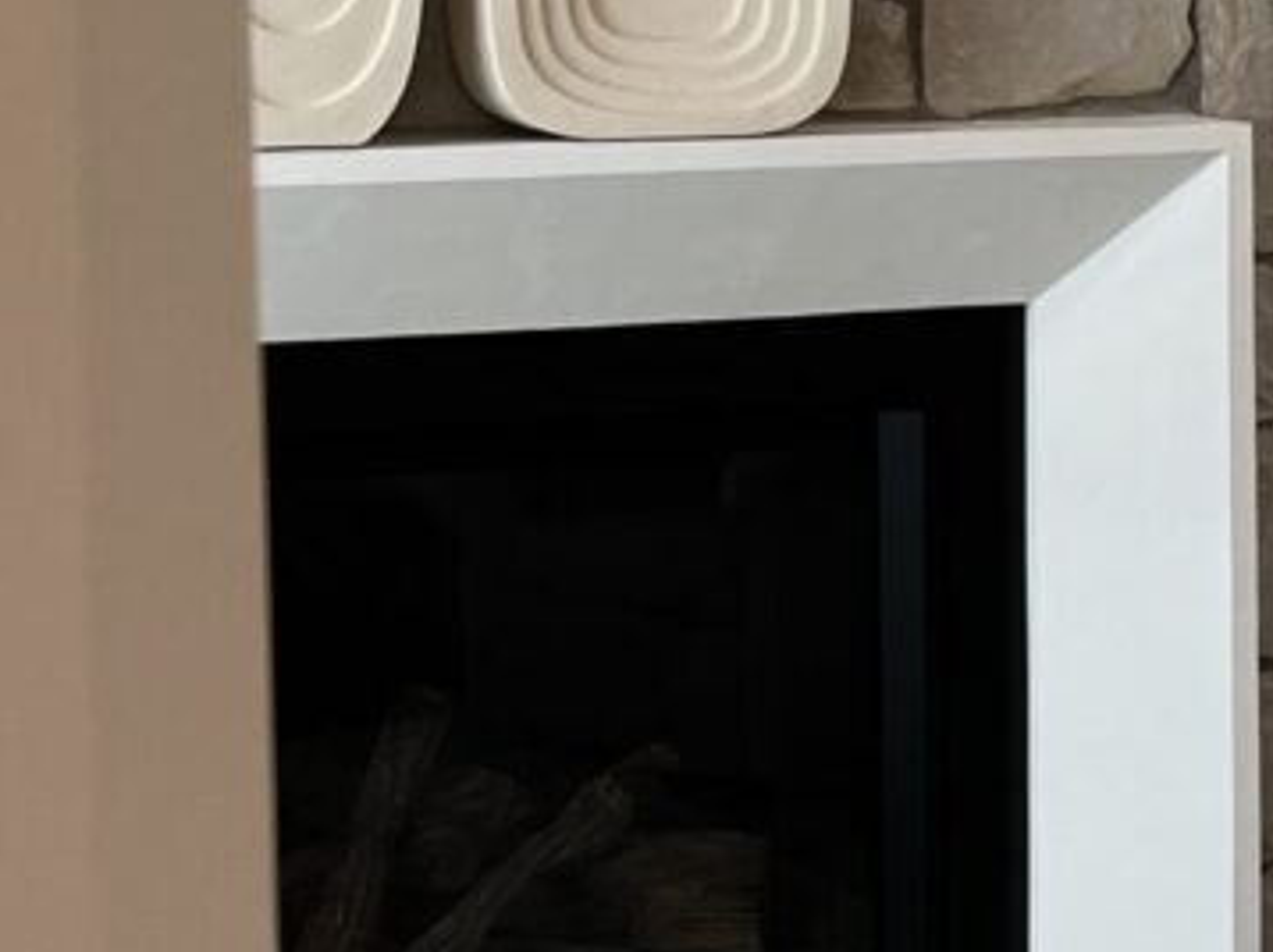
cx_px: 2158
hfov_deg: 17.7
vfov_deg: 14.3
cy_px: -686
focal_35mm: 93
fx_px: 3418
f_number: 1.6
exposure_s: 1/120
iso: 80
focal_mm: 5.1
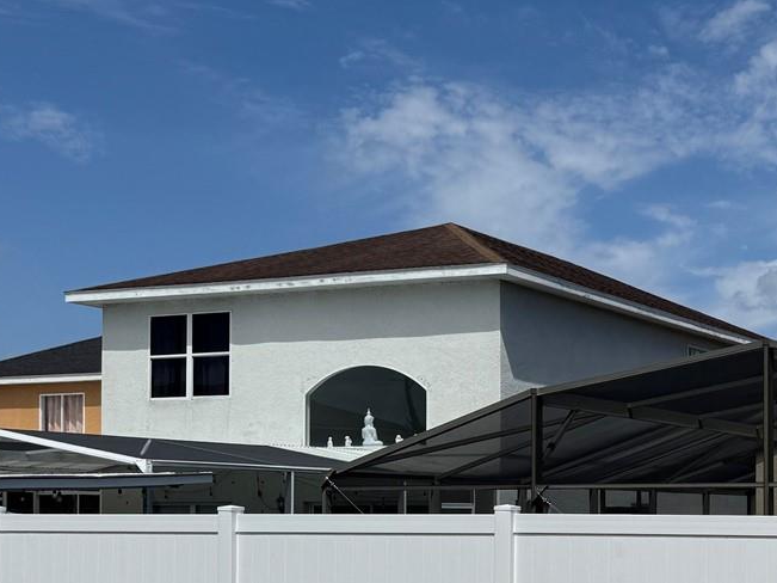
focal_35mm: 59
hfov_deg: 28.6
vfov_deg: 24.2
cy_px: 505
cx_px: 919
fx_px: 1324
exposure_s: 1/12346
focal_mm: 6.76
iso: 64
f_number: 1.78
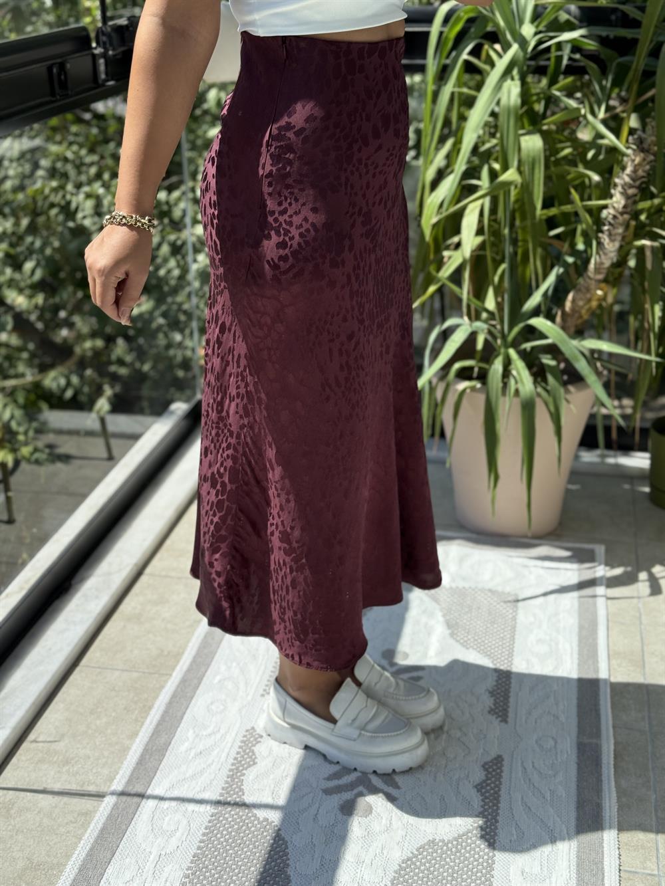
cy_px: 443
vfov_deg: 39.7
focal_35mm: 48
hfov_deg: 30.3
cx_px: 332
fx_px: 1229
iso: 64
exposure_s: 1/1085
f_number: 1.78
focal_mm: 6.76
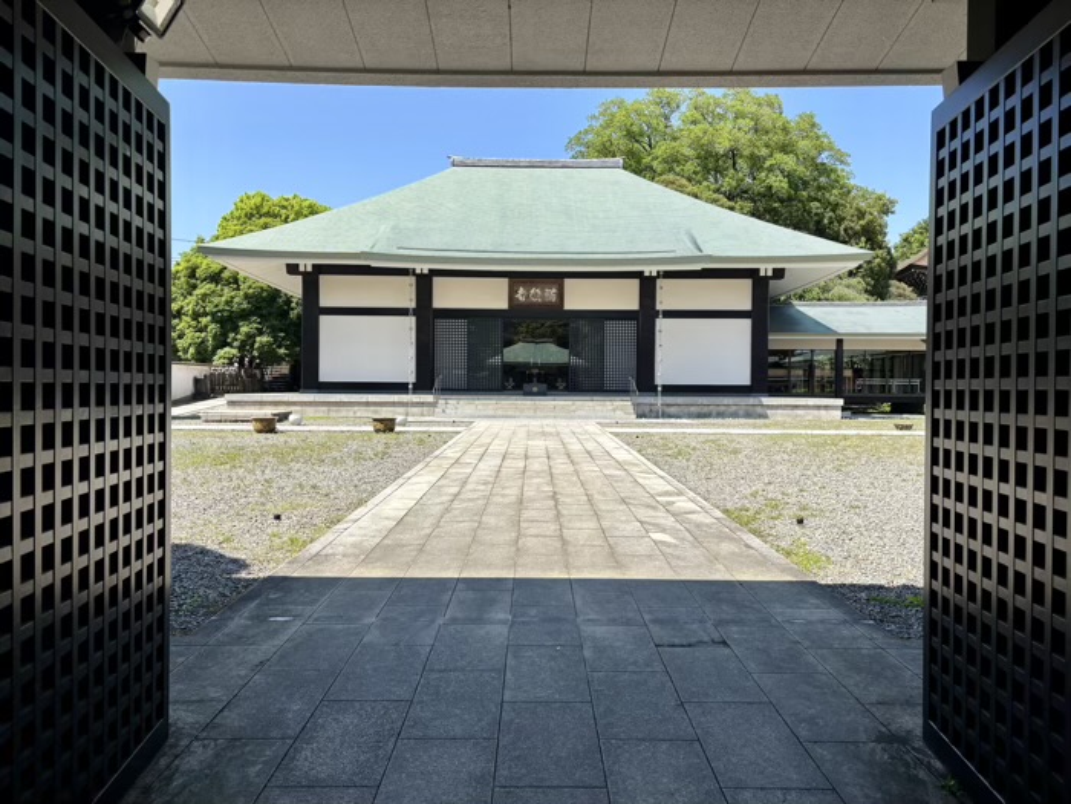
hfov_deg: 67.3
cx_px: 536
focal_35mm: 26
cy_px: 402
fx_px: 804
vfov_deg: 53.1
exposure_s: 1/2342
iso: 50
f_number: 1.6
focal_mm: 5.96
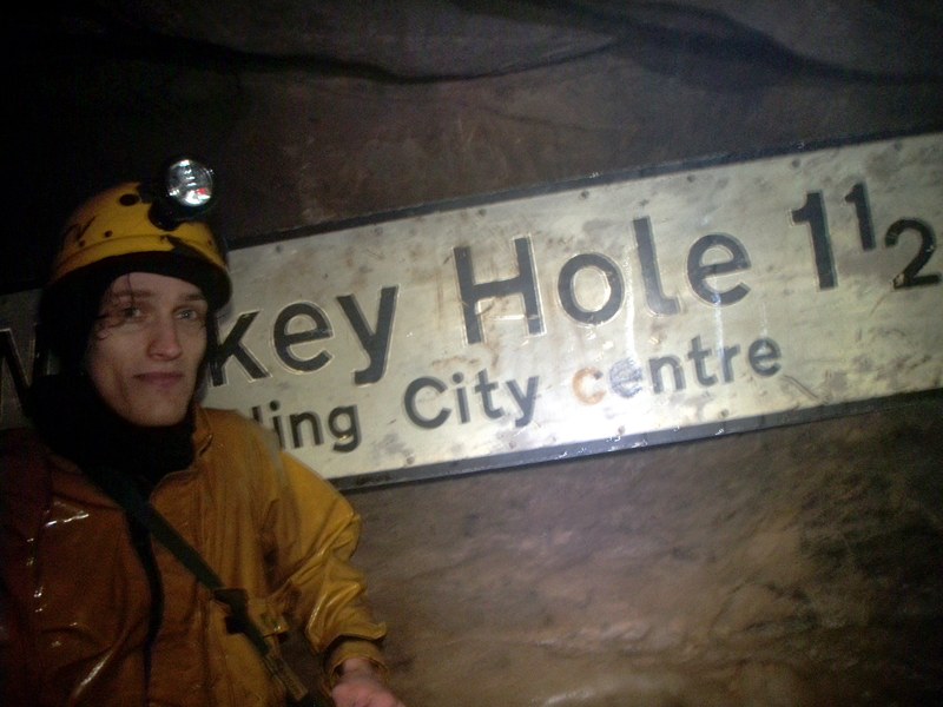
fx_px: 1035
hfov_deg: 49.0
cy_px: 354
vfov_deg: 37.7
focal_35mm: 38
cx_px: 472
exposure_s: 1/6
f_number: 3.5
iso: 200
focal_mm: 6.7
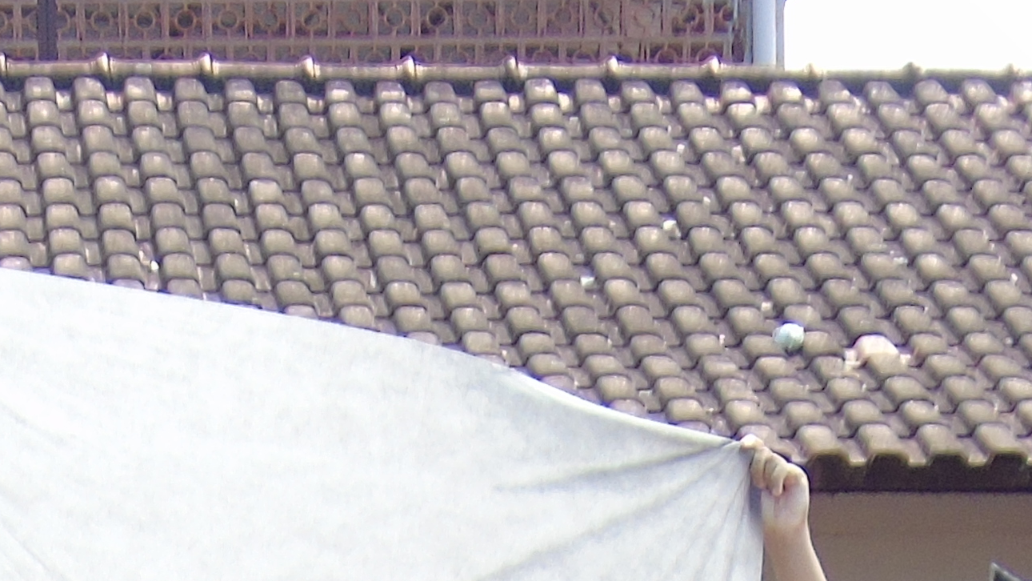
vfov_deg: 5.1
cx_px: 105
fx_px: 6431
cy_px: 1160
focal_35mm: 235
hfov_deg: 9.1
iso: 80
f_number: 4.3
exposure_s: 1/400
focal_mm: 9.6
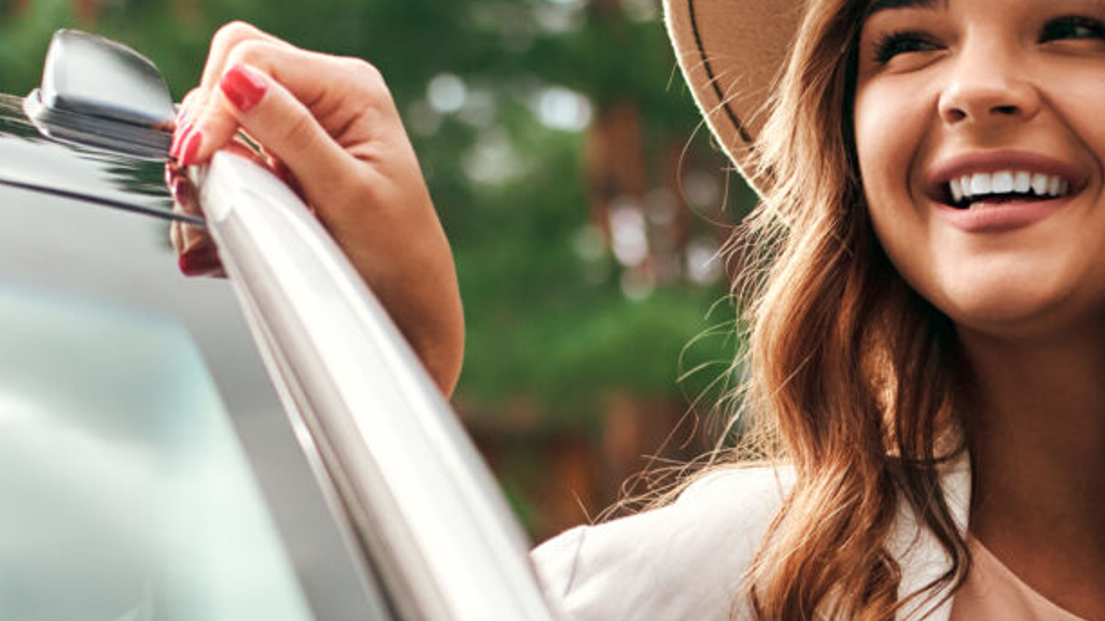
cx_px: 970
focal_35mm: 115
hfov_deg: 18.4
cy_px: 767
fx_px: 3369
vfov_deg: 10.3
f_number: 2
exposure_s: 1/2500
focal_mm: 35
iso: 400
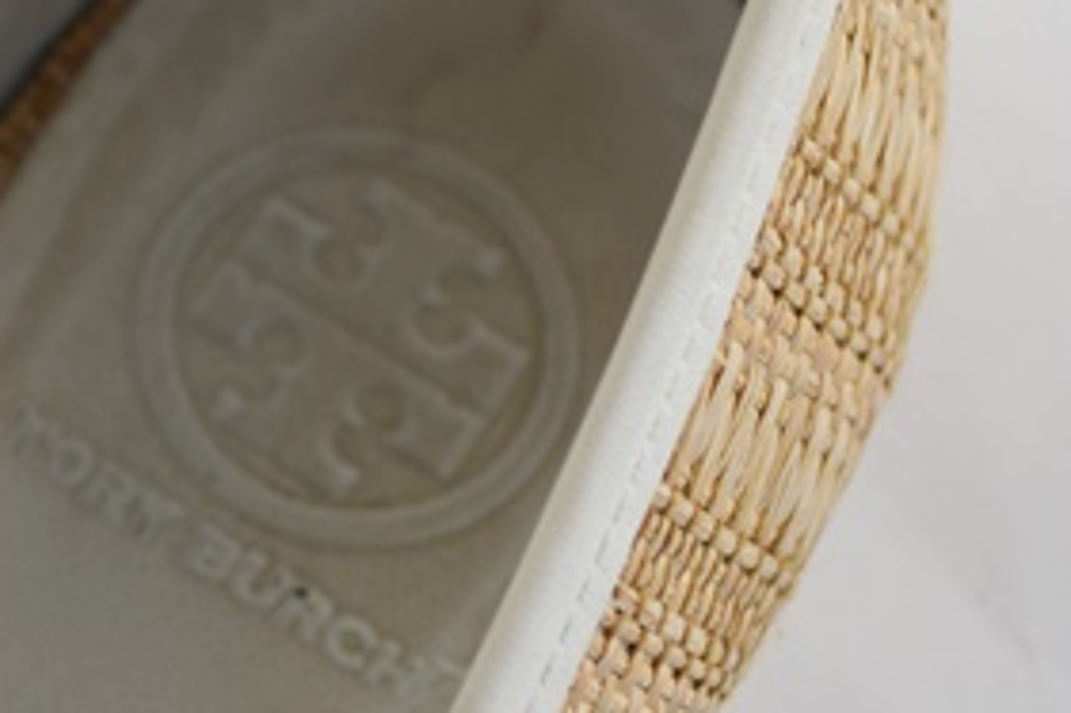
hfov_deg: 14.5
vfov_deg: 9.7
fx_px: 4192
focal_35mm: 141
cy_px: 229
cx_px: 244
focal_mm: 44
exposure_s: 1/125
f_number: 5.3
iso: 400
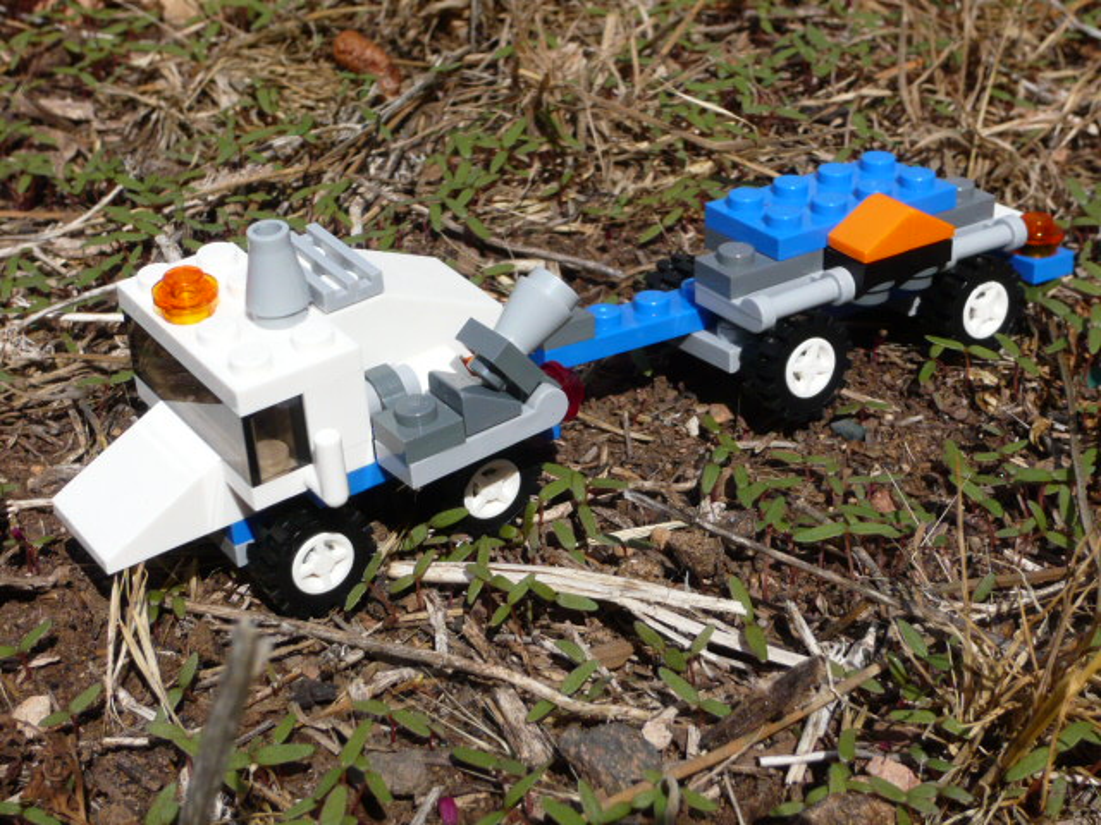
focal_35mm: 69
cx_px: 550
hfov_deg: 28.2
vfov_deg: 21.3
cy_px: 412
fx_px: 2195
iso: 100
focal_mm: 8.9
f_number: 11
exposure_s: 1/200
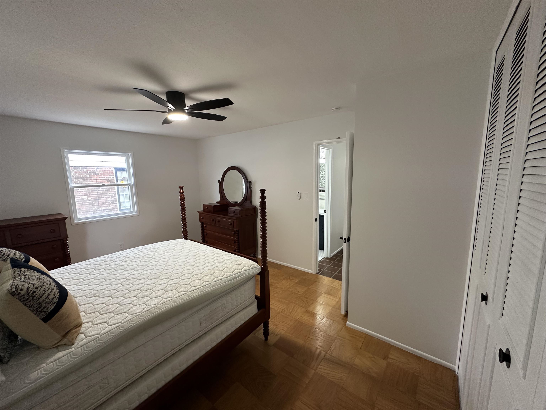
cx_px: 273
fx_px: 221
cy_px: 205
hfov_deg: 102.1
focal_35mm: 14
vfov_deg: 85.7
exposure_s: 1/60
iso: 250
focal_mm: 2.22
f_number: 2.2
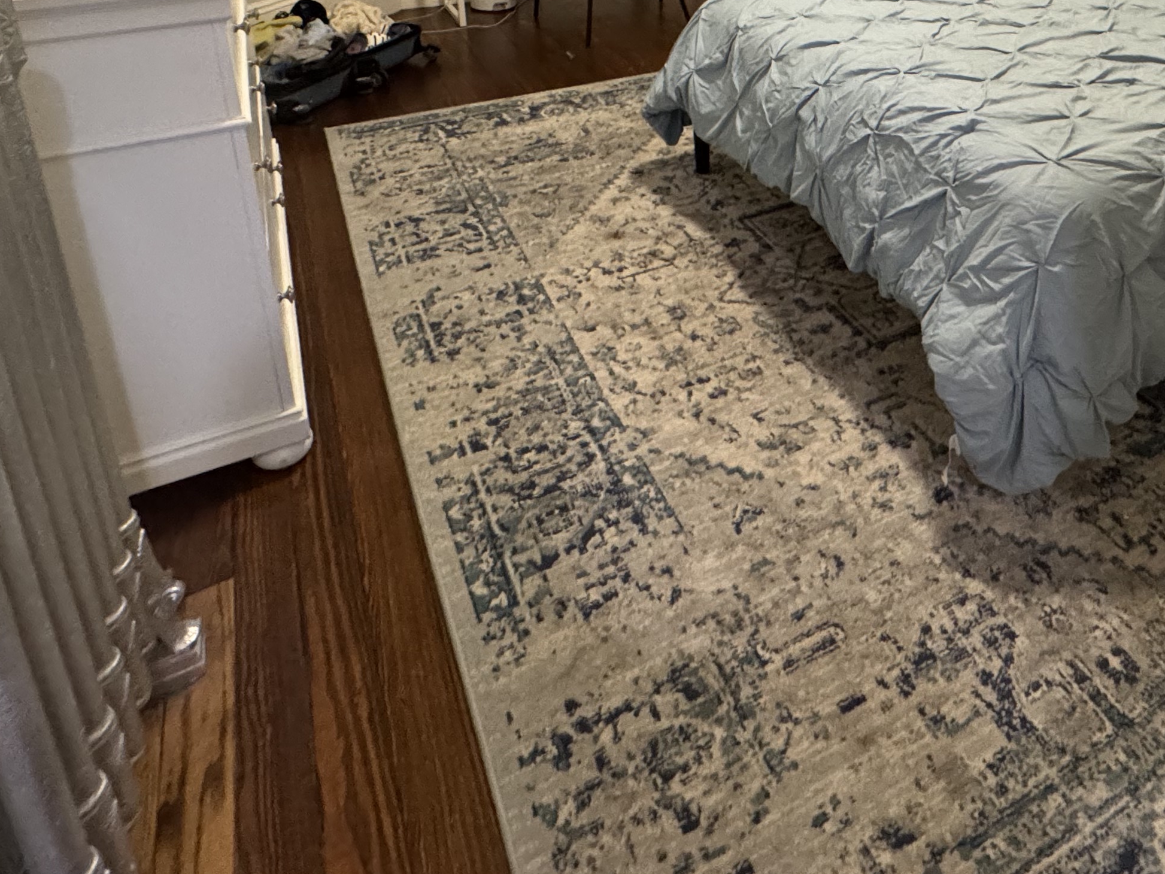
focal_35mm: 29
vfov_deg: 42.2
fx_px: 976
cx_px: 845
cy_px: 15
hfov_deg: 59.0
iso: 800
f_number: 2.2
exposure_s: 1/60
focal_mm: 2.22
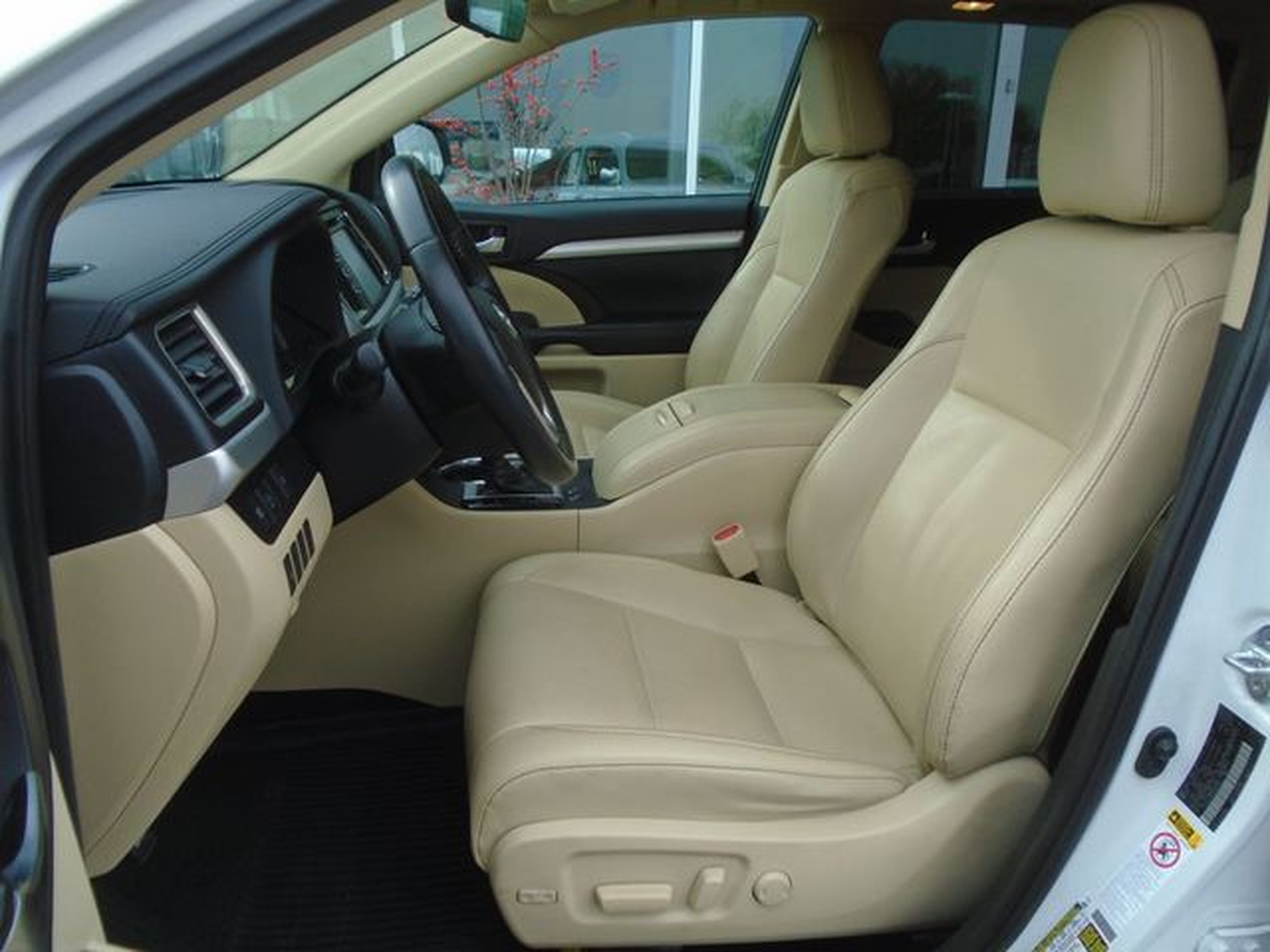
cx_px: 635
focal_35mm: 26
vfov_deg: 53.1
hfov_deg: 67.3
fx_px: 954
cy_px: 476
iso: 100
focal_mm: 4.6
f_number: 3.2
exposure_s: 1/200
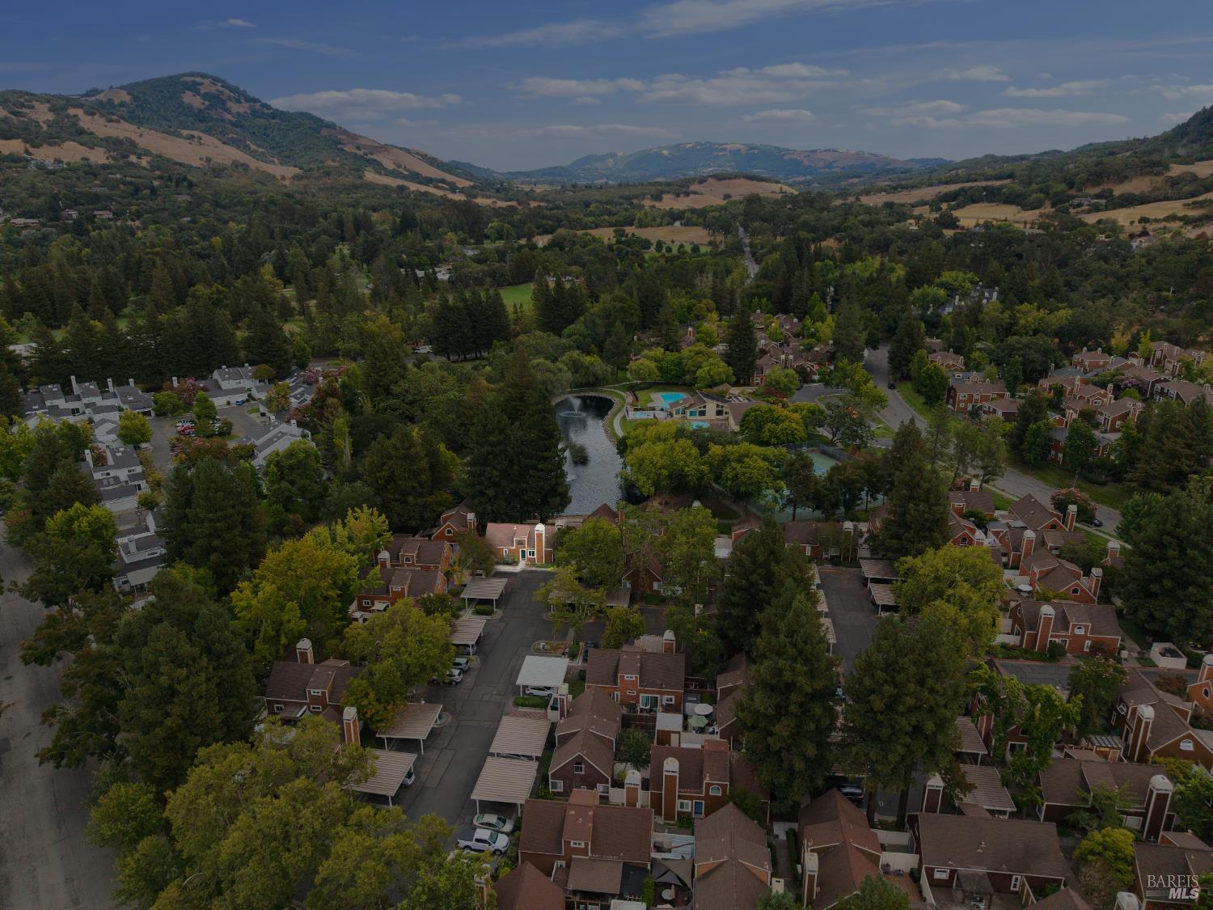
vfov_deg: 56.8
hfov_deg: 71.6
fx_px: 841
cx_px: 606
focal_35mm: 24
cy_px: 455
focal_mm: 8.67
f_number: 1.8
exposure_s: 1/3000
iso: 360
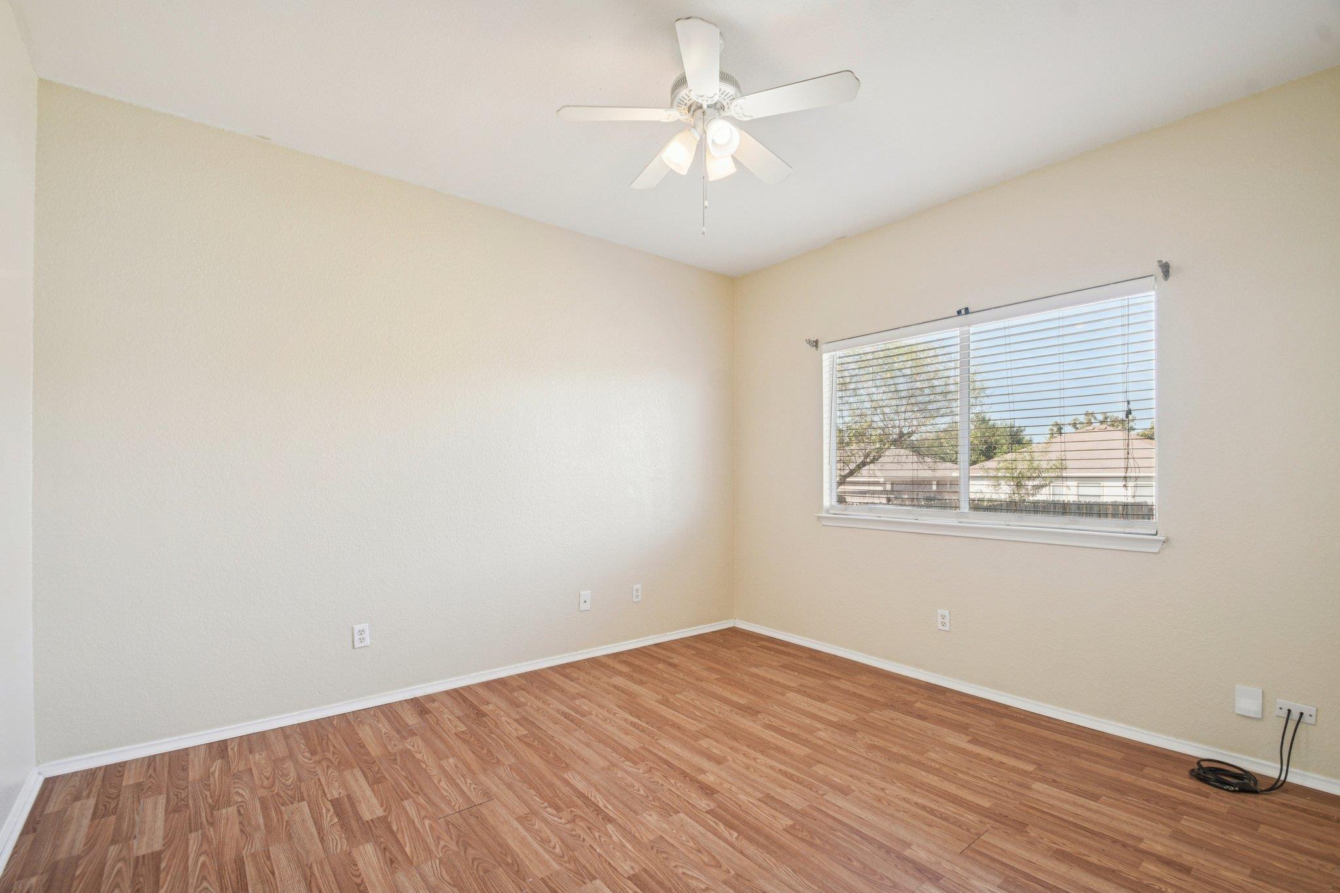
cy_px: 446
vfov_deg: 77.3
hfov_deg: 100.4
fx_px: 558
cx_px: 670
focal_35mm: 15
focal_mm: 10
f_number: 8
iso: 400
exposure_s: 1/25
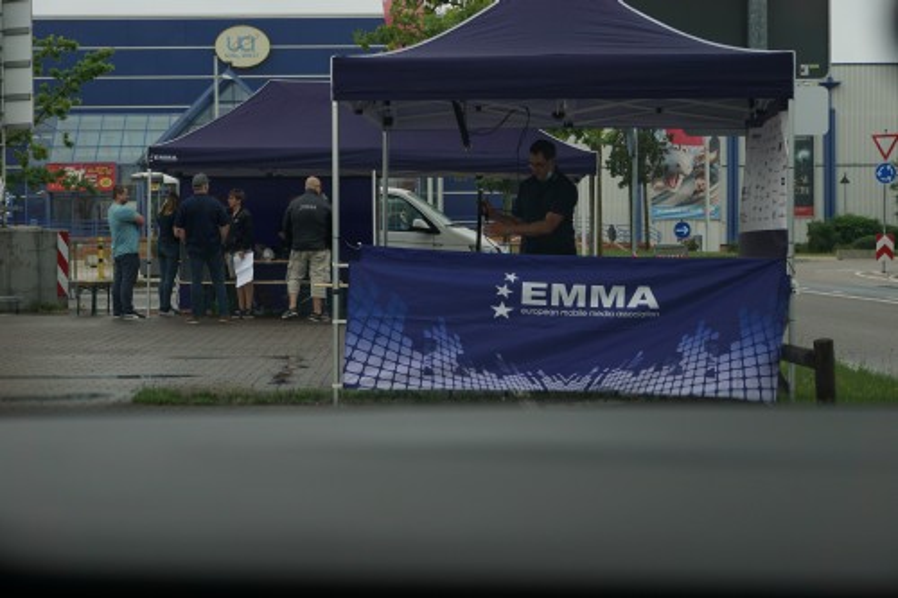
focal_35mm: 75
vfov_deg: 18.2
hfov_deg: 27.0
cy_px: 299
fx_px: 1870
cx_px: 449
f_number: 5
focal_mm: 50
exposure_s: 1/200
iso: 250
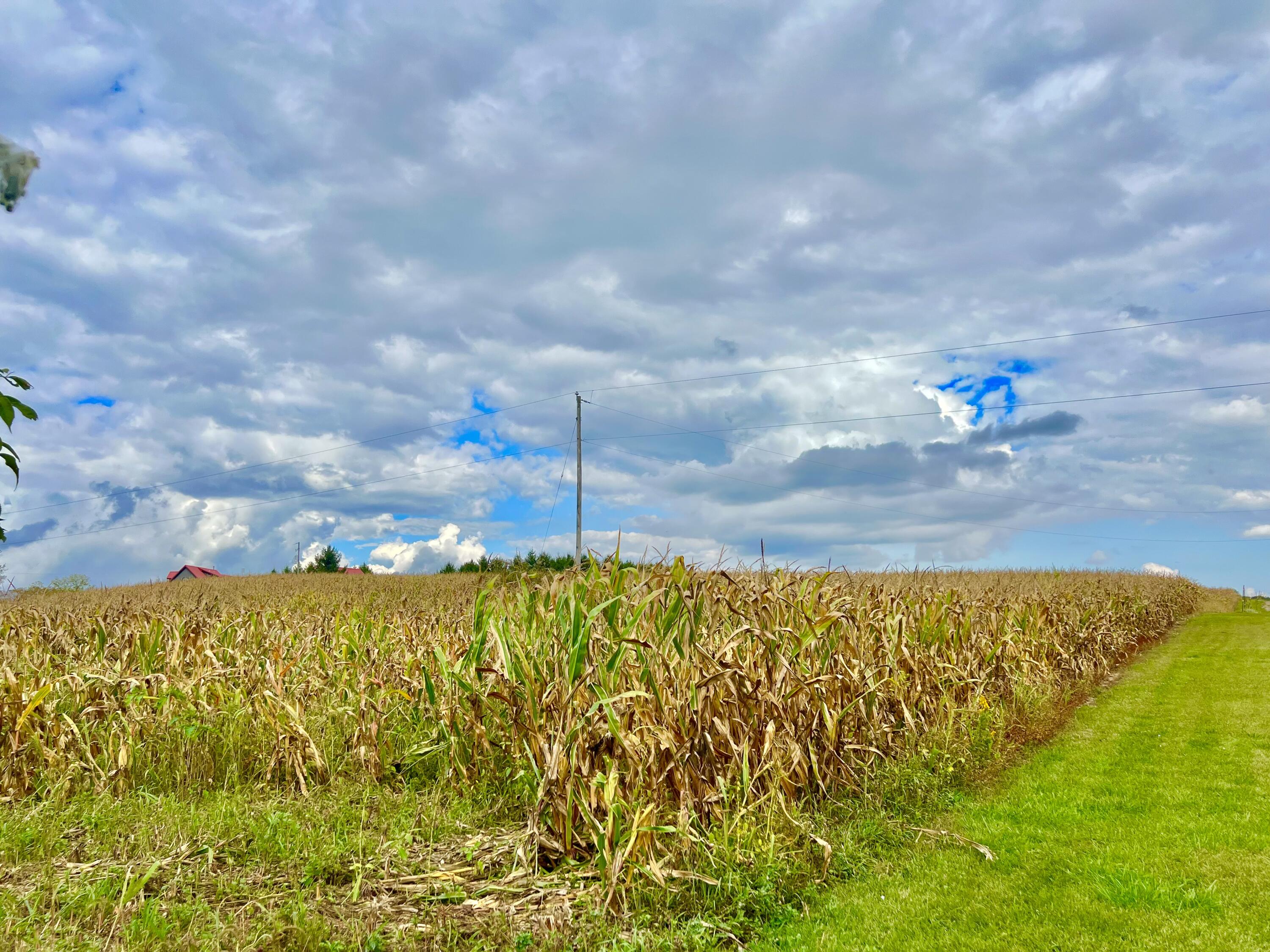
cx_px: 635
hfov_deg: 67.3
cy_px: 476
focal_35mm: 26
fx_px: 954
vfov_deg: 53.1
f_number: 1.5
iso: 50
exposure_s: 1/5319
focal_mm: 5.7
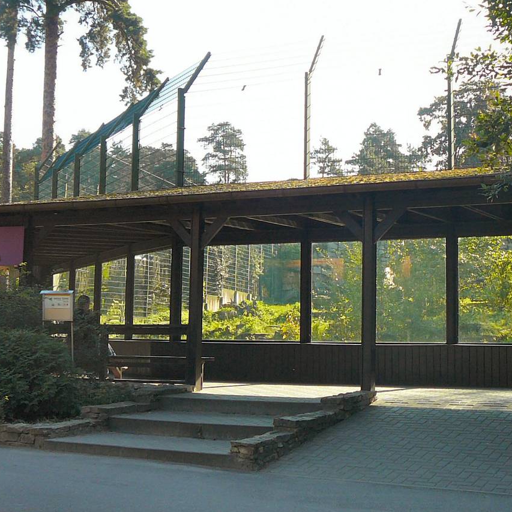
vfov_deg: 29.5
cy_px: 215
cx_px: 346
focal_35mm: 58
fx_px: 971
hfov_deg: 29.3
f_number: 2.8
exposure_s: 1/250
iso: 80
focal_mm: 5.2
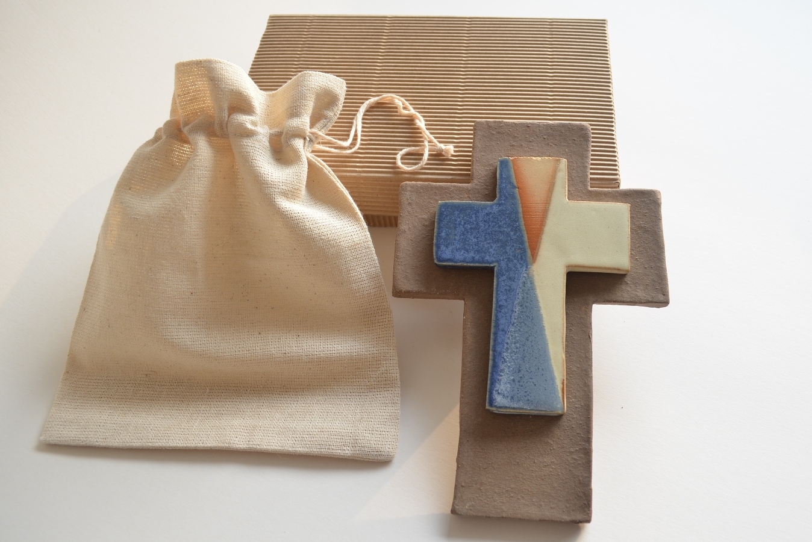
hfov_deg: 61.9
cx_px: 406
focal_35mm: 30
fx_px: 677
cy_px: 271
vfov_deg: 43.6
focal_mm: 20
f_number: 5.6
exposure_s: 1/20
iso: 100
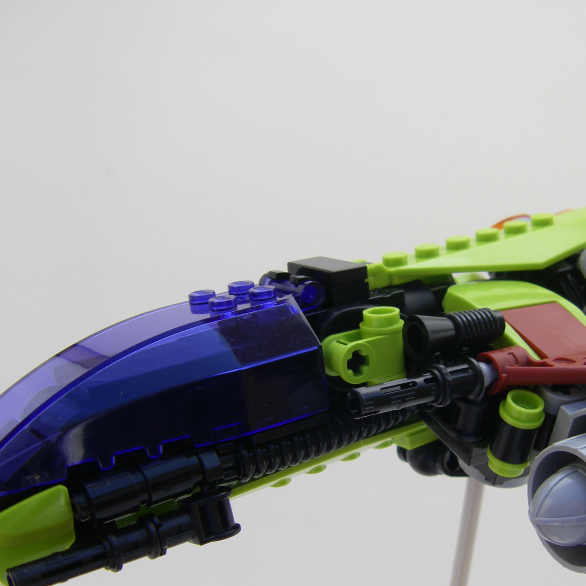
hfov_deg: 30.9
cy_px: 357
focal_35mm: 55
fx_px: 1053
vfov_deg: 31.0
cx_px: 388
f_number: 3.5
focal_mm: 6.3
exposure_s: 1/250
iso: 64
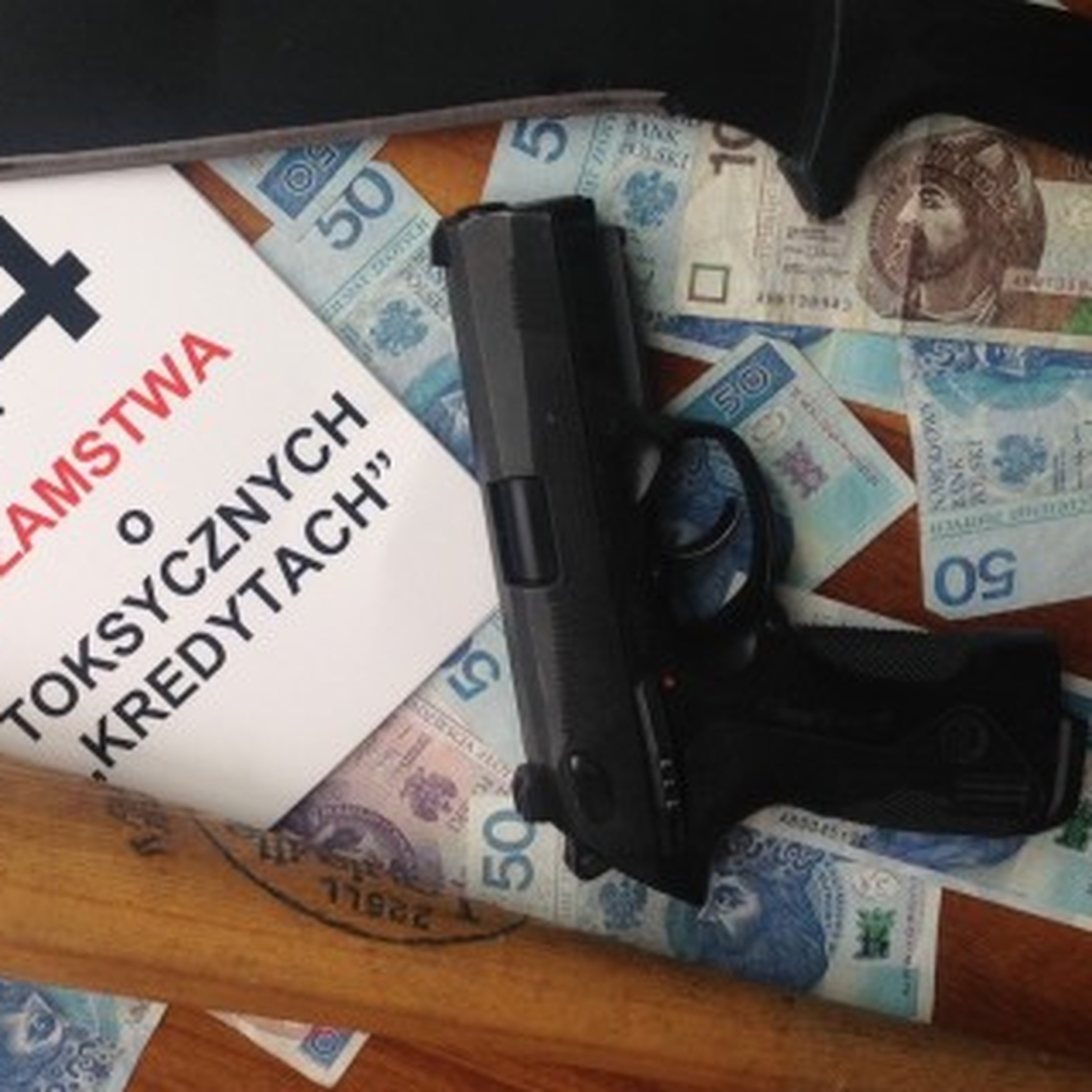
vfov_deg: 28.4
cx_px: 188
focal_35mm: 60
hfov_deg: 27.9
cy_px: 351
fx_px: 2141
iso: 64
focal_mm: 4.28
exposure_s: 1/120
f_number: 2.4
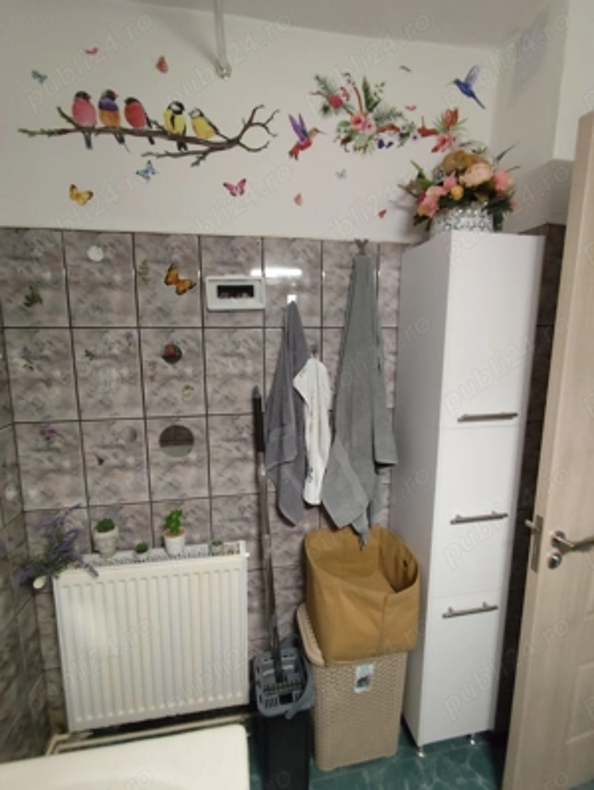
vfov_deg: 94.4
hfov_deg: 78.2
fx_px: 365
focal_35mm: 16
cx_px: 297
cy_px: 395
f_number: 2.2
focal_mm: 1.65
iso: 640
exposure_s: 1/33.3
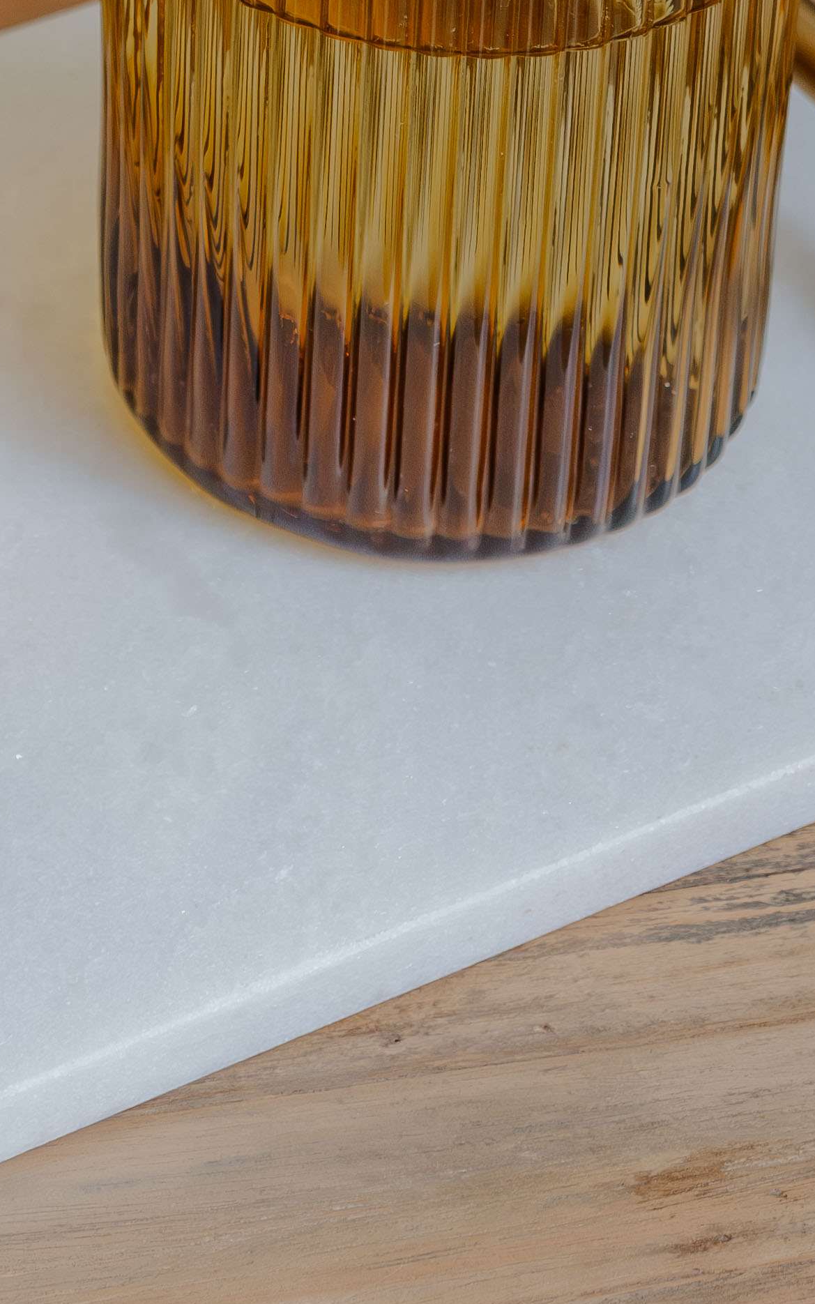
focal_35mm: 153
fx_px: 5437
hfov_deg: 8.6
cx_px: 167
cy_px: -384
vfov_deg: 13.2
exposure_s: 1/250
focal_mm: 30.2
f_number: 4
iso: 400
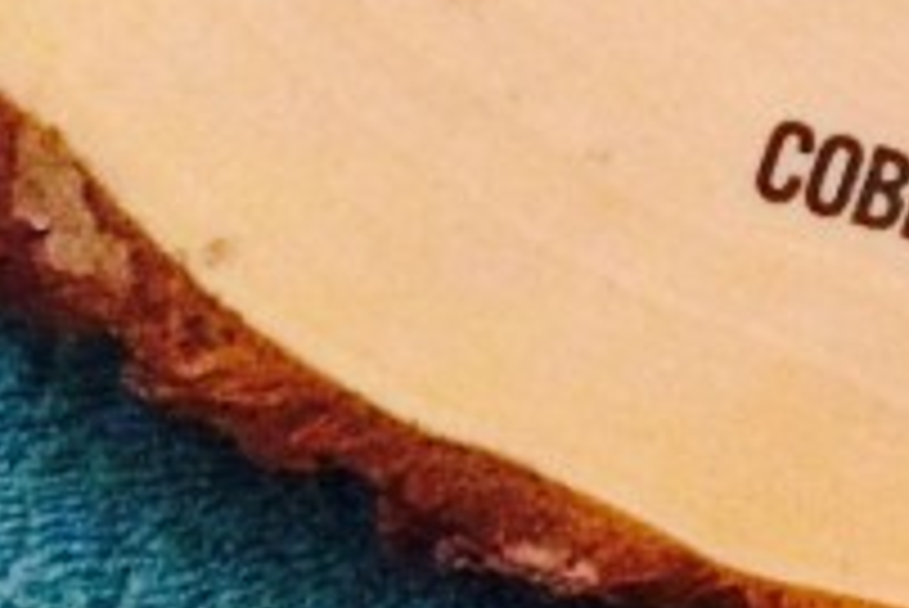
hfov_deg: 11.7
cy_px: -338
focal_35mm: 158
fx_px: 3992
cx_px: 1796
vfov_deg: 8.5
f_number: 2.2
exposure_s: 1/15
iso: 640
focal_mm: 4.12
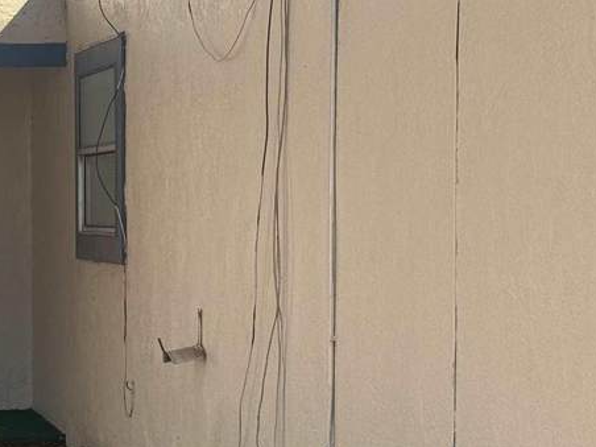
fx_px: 2342
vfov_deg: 10.9
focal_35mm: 136
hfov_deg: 14.2
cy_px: 294
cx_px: -29
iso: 64
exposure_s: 1/1637
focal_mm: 6.76
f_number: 1.78
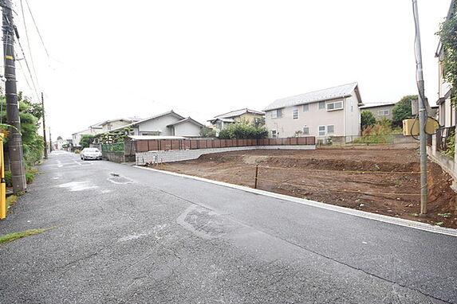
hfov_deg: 108.3
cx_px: 234
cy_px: 150
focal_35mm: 13
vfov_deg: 85.4
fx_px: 165
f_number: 7.1
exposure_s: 1/160
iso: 400
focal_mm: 8
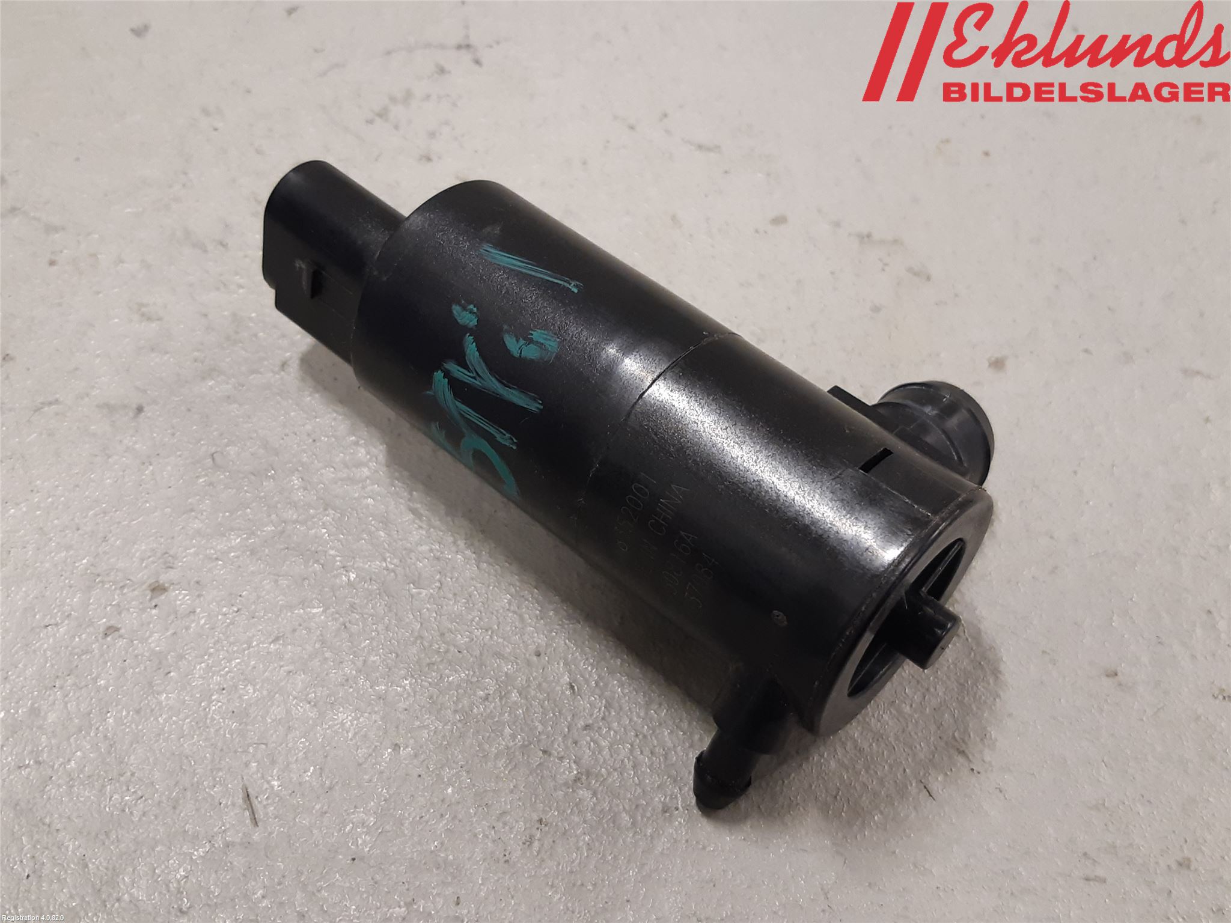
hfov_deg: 67.3
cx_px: 616
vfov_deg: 53.1
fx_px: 925
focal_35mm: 26
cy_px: 462
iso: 125
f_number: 1.7
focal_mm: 3.93
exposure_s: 1/50
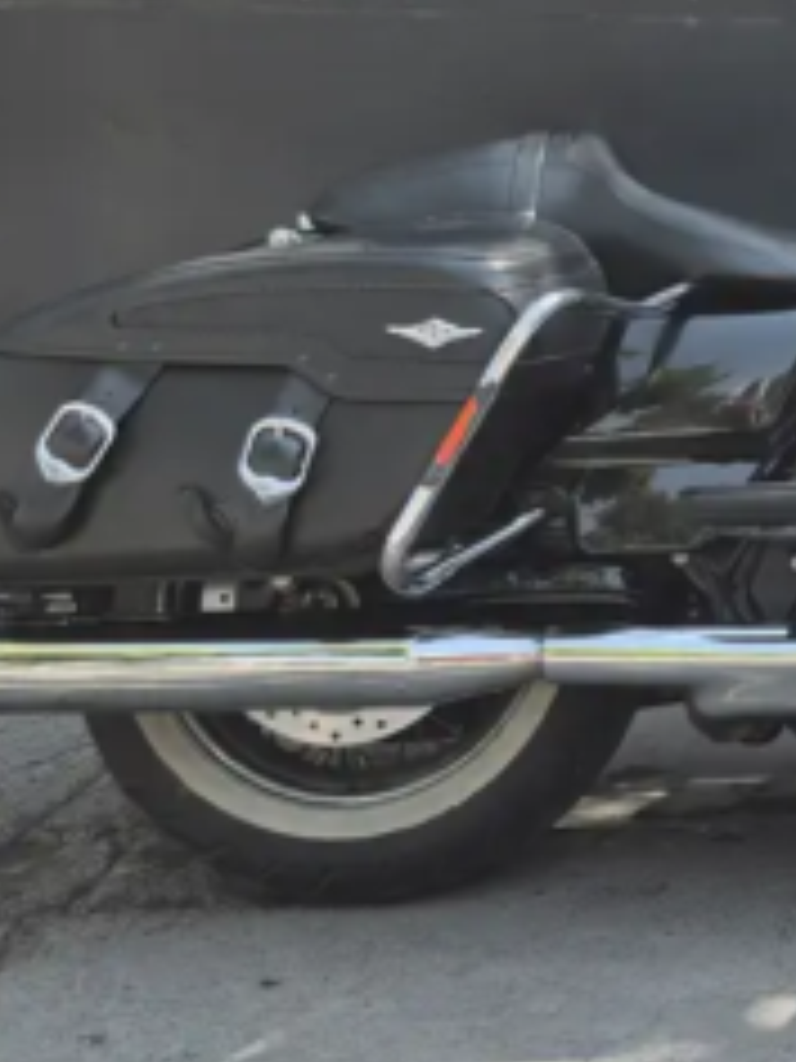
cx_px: 1012
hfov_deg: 17.8
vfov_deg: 24.7
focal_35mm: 78
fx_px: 2391
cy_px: 238
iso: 25
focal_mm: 5.4
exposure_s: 1/460
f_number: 1.8
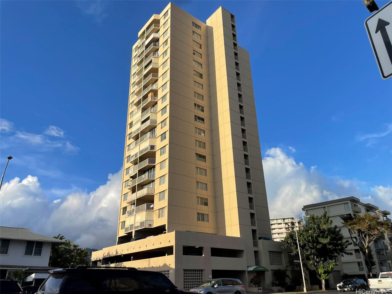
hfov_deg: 67.3
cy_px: 147
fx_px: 294
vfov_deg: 53.1
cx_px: 196
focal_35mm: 26
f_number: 1.6
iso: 32
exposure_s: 1/2959
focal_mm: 4.2
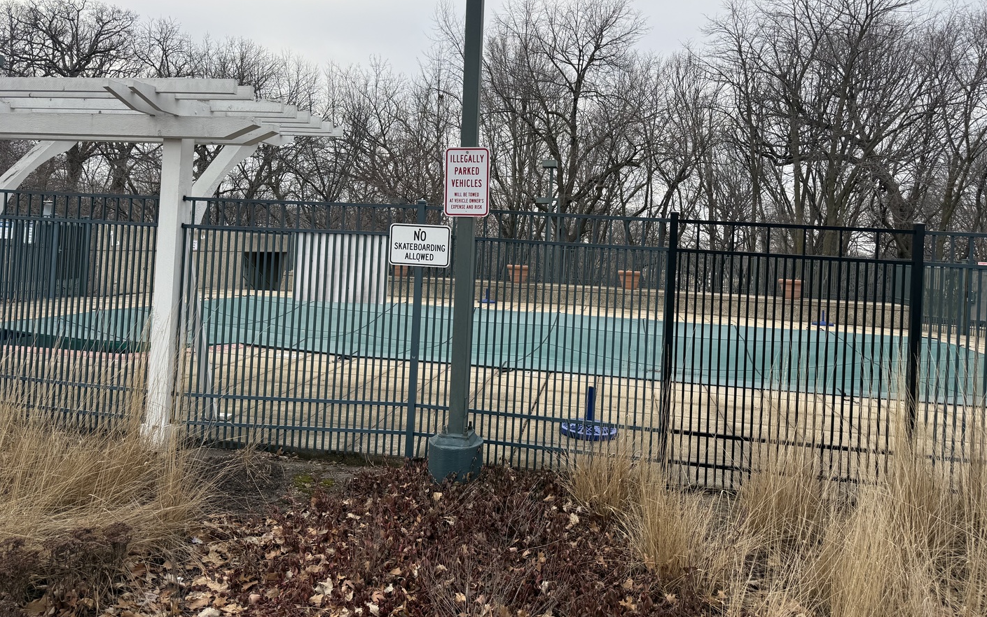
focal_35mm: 26
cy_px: 244
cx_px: 504
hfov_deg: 70.4
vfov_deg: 47.3
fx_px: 699
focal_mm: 6.76
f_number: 1.78
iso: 80
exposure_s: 1/909
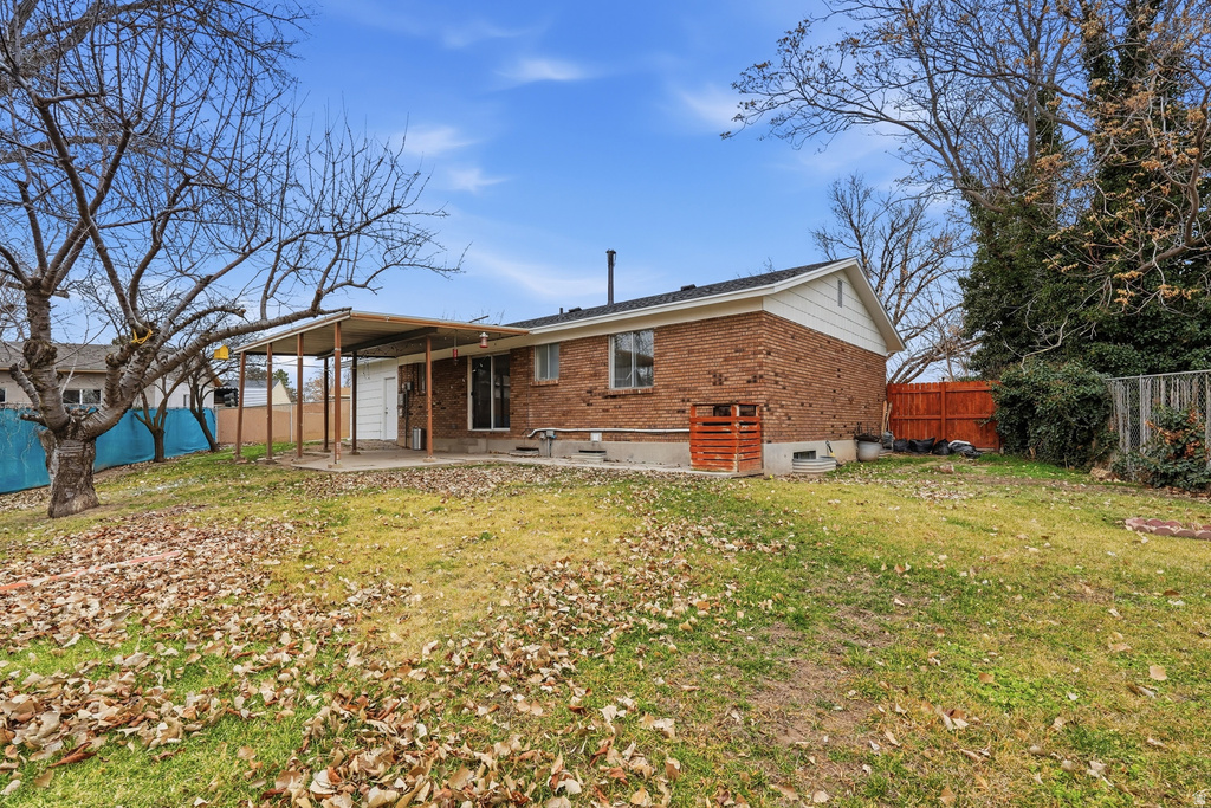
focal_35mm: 16
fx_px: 538
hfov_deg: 96.7
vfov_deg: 73.8
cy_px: 404
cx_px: 606
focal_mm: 16
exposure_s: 1/1600
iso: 250
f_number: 10
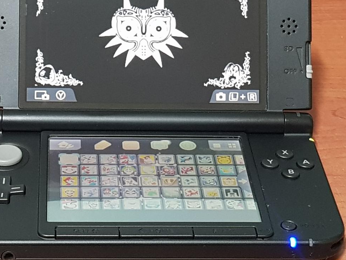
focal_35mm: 34
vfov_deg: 41.5
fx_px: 340
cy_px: 100
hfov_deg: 53.8
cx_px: 151
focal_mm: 4.2
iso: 200
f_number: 1.7
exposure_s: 1/15
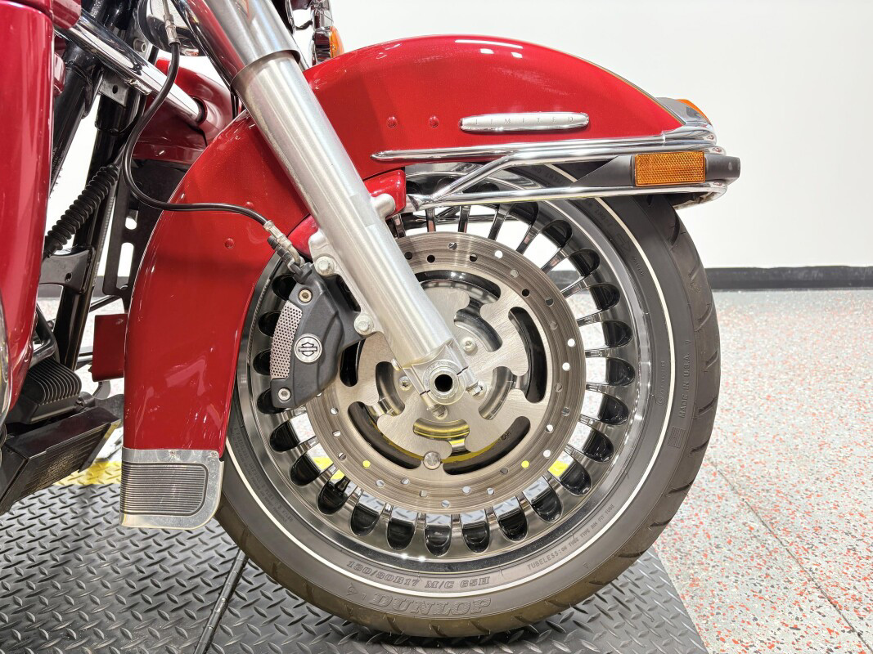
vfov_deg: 53.1
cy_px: 327
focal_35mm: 26
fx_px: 656
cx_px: 436
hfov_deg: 67.3
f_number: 1.6
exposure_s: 1/60
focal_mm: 5.96
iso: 64
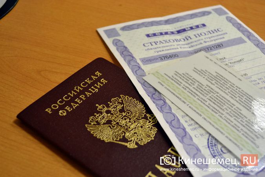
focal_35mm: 45
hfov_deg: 43.6
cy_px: 88
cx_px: 132
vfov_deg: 29.9
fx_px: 331
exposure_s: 1/40
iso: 1000
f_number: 5
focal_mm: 30
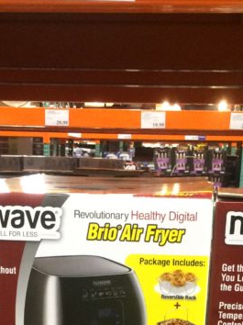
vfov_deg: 20.8
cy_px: 443
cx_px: 100
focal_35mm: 84
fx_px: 787
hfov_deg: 17.5
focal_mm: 4.15
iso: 125
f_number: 2.2
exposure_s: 1/30
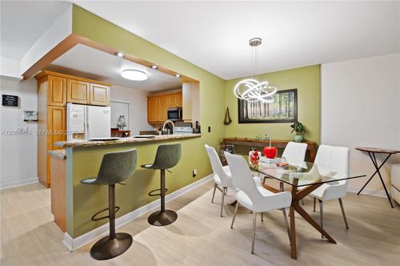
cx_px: 200
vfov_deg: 77.2
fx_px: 166
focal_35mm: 15
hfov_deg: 100.5
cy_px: 133
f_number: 8
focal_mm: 15
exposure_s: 2
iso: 200
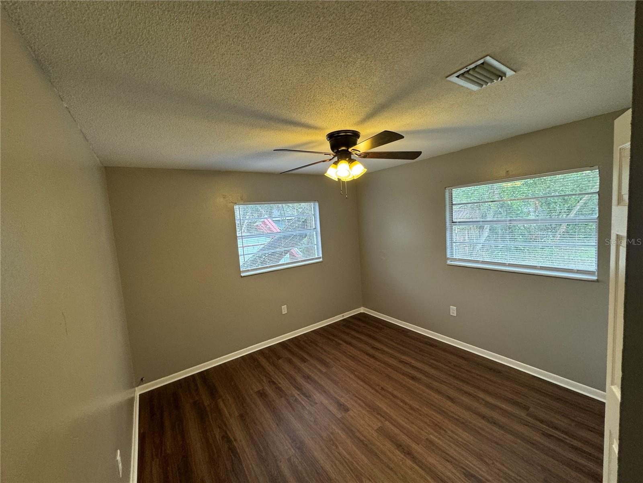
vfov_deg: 85.7
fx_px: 260
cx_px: 322
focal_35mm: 14
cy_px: 242
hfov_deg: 102.1
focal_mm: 2.22
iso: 160
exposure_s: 1/60
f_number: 2.2
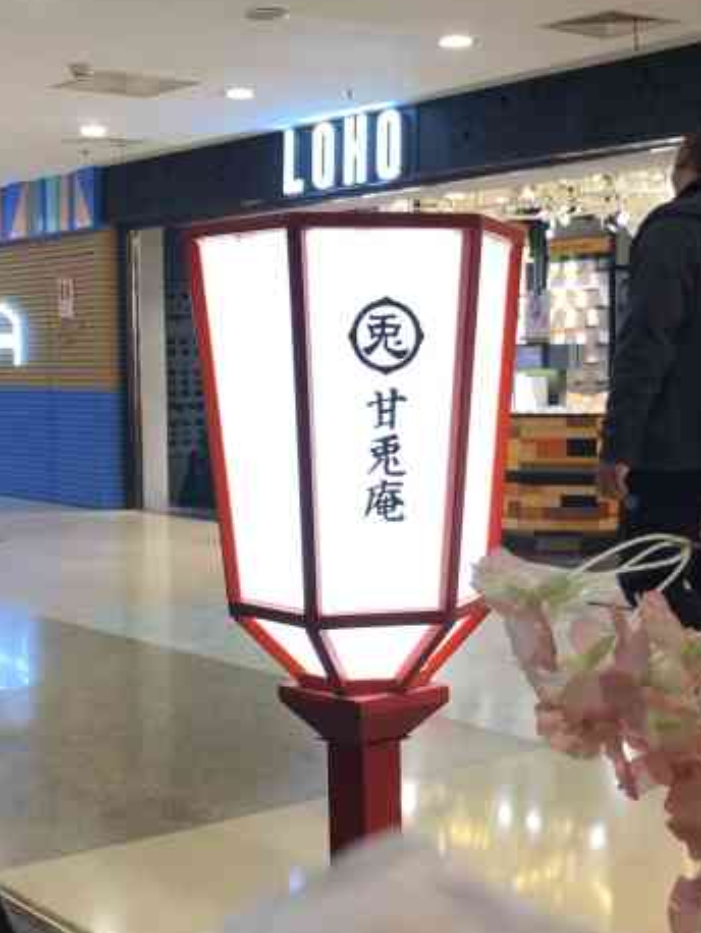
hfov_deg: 25.6
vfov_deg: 33.8
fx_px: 1538
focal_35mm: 57
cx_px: 416
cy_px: 496
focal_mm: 4
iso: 32
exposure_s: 1/33
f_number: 1.8
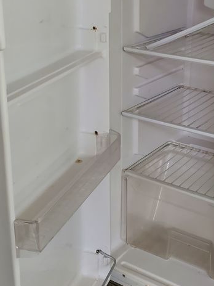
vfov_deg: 33.9
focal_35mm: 56
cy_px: 85
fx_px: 462
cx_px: 127
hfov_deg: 26.1
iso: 200
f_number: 2.4
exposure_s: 1/60
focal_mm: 4.3
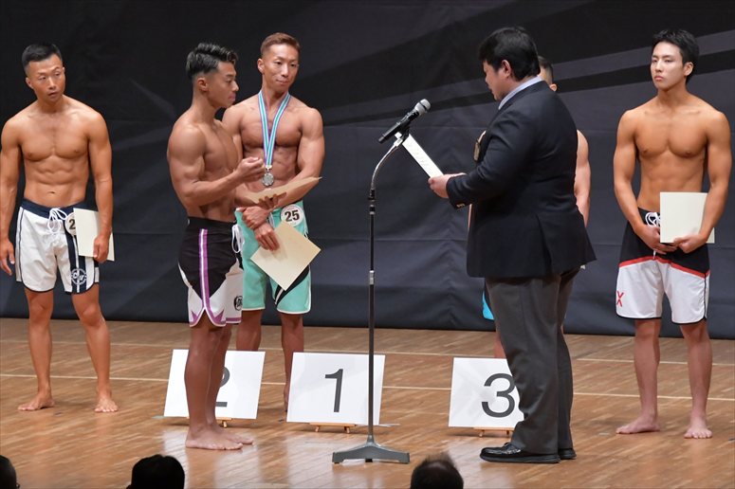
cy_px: 244
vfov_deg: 5.1
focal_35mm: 270
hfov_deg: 7.6
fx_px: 5510
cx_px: 368
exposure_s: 1/400
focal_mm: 180
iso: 6400
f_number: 5.6
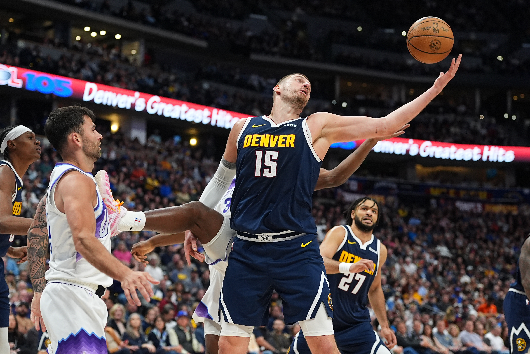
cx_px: 265
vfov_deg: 18.0
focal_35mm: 76
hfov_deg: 26.6
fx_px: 1120
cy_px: 177
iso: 1600
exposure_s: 1/1600
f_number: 2
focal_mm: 51
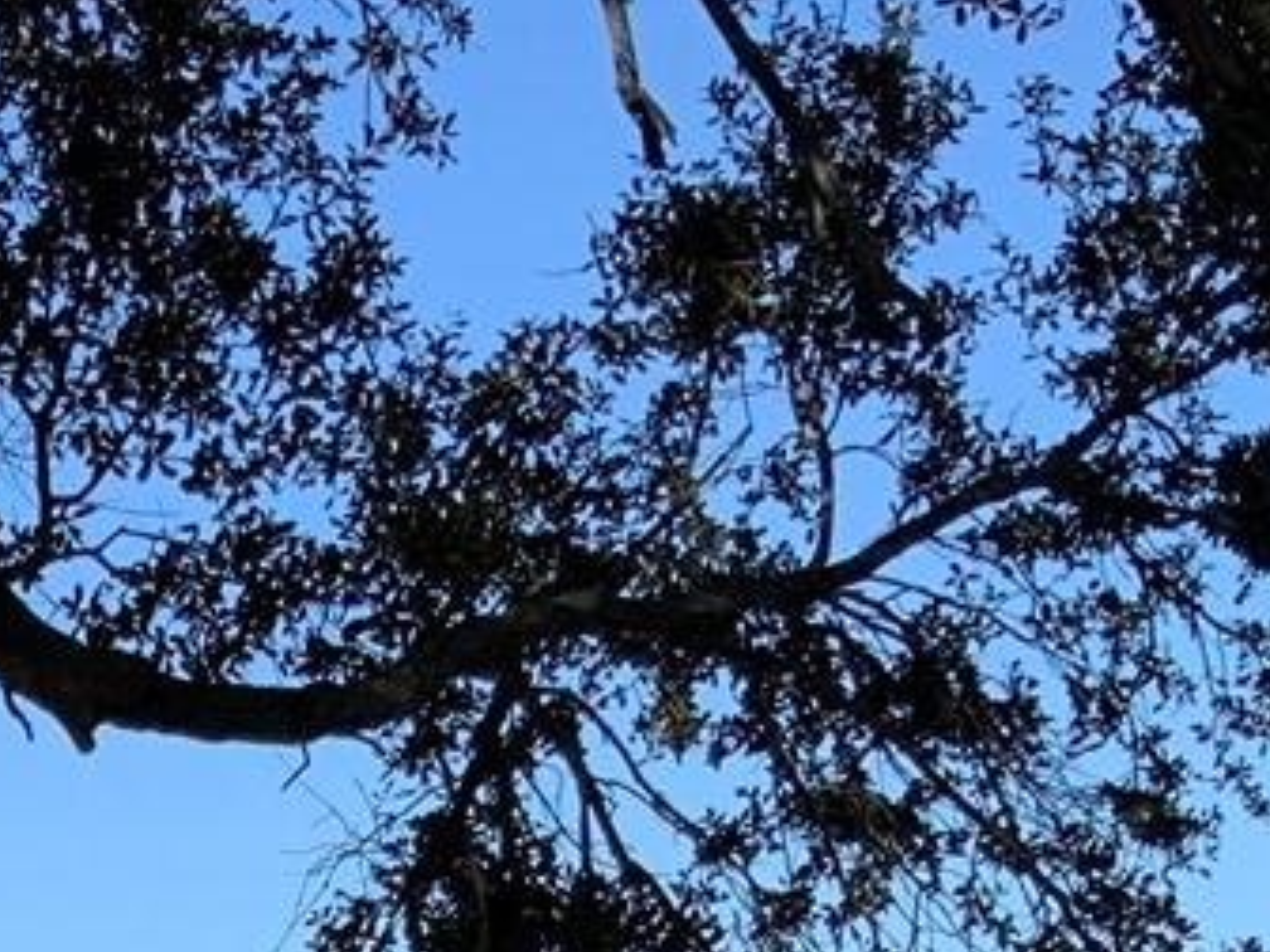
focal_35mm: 138
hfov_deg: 13.3
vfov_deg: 9.8
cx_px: -779
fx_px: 5063
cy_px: 2017
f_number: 1.8
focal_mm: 3
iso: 16
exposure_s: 1/1451
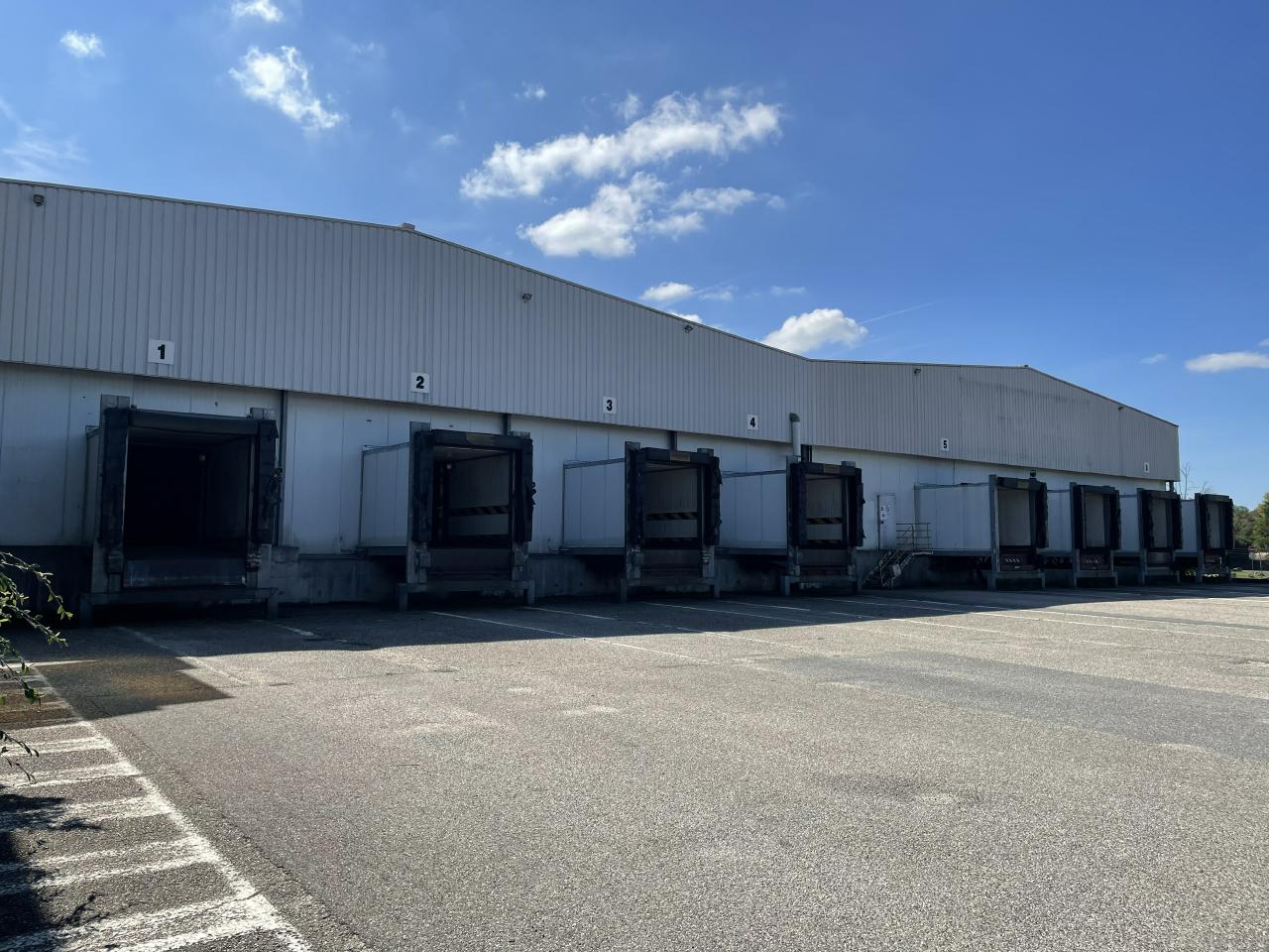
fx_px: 953
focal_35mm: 26
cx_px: 634
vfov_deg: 53.1
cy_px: 476
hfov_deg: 67.3
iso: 32
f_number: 1.6
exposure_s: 1/3861
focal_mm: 4.2
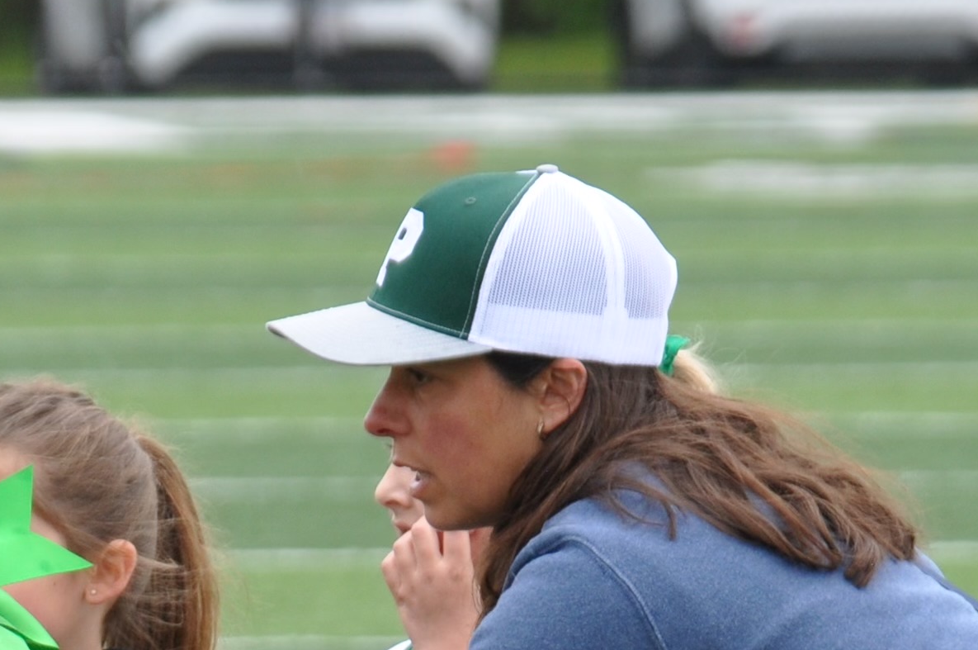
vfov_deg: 1.8
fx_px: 20621
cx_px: 59
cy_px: 1074
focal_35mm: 760
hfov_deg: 2.7
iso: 400
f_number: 5
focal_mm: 140
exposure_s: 1/400
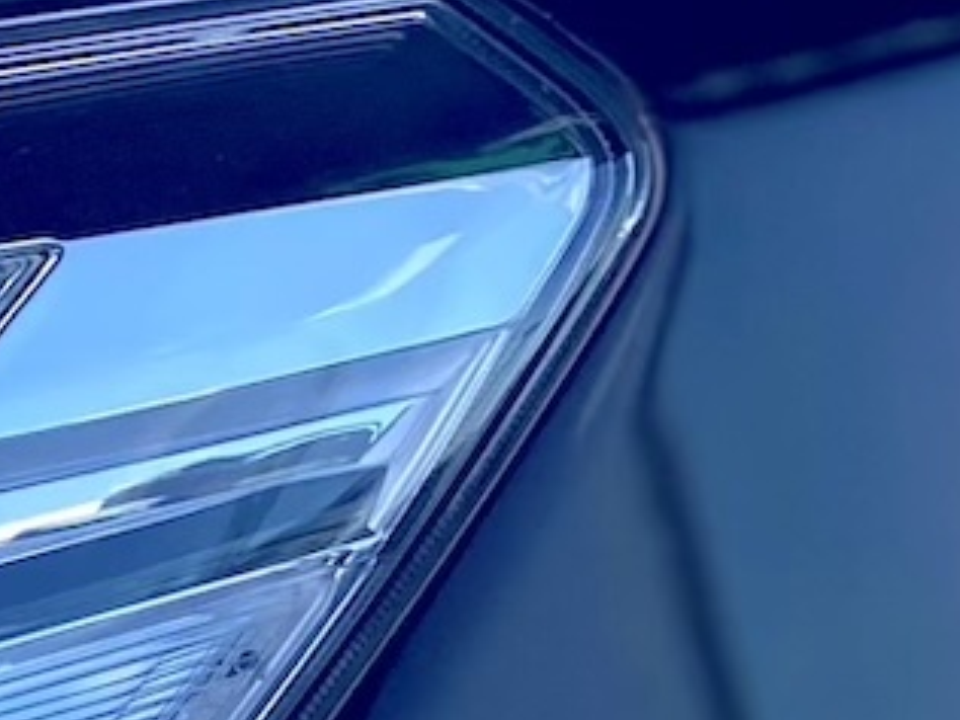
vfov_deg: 9.1
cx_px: -1641
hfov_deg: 10.2
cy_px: 1161
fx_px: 4382
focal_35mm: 158
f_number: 1.8
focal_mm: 4.25
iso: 32
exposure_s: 1/340
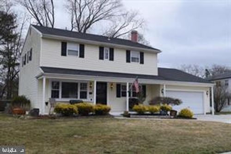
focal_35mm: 39
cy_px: 77
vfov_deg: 34.2
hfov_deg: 49.6
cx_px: 116
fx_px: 250
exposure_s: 1/250
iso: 400
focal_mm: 26
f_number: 8
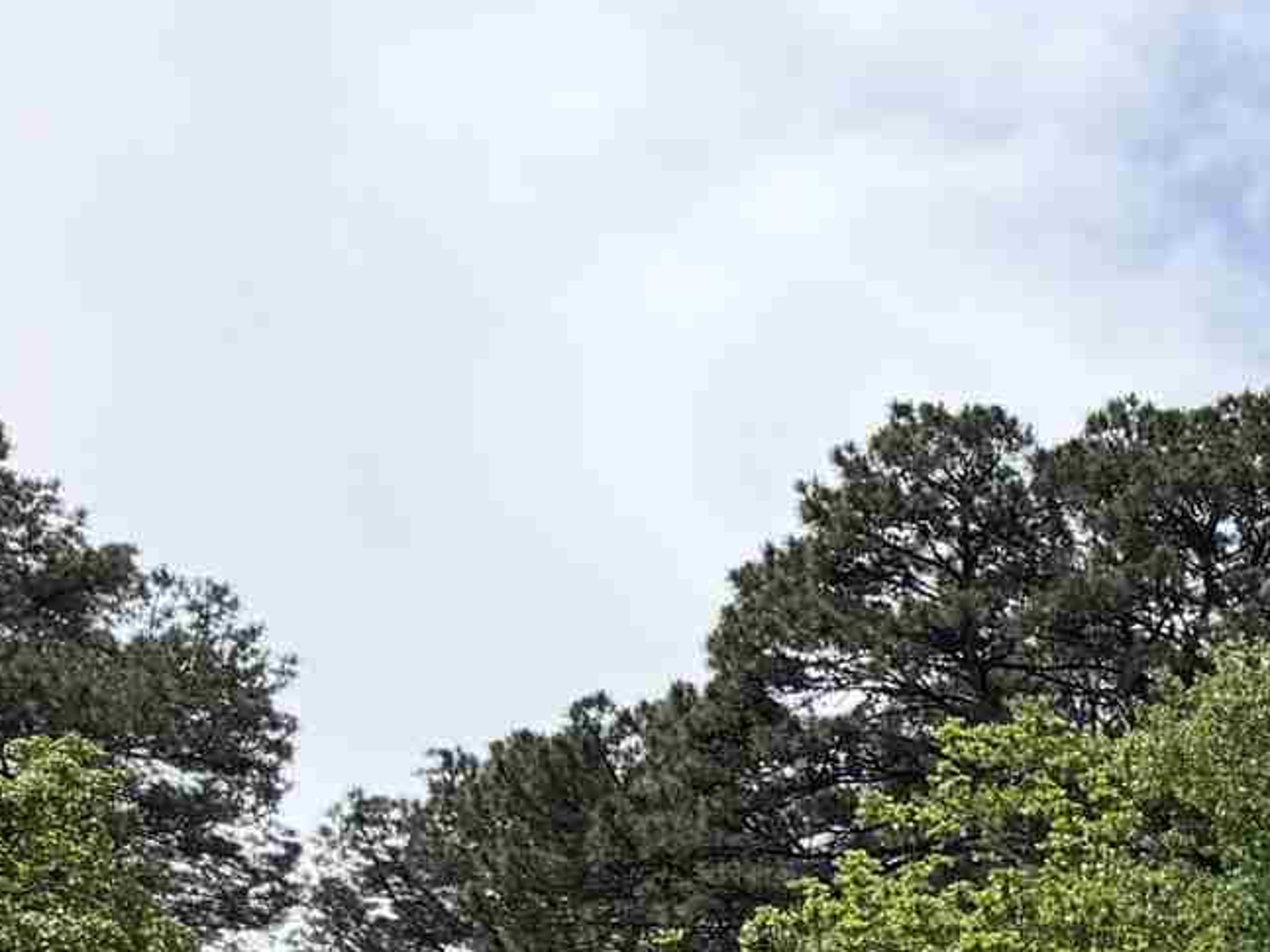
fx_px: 4182
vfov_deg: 11.8
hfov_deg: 13.3
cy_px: 1835
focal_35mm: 114
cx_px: 2970
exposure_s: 1/3953
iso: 100
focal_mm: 6.76
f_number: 1.78
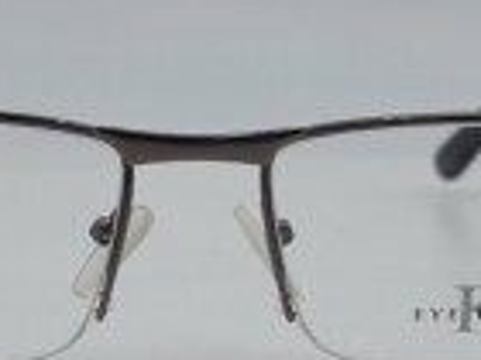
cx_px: 175
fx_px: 834
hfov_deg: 32.0
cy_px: 190
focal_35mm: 60
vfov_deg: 24.4
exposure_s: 1/1725
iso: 40
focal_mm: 5.23
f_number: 1.8
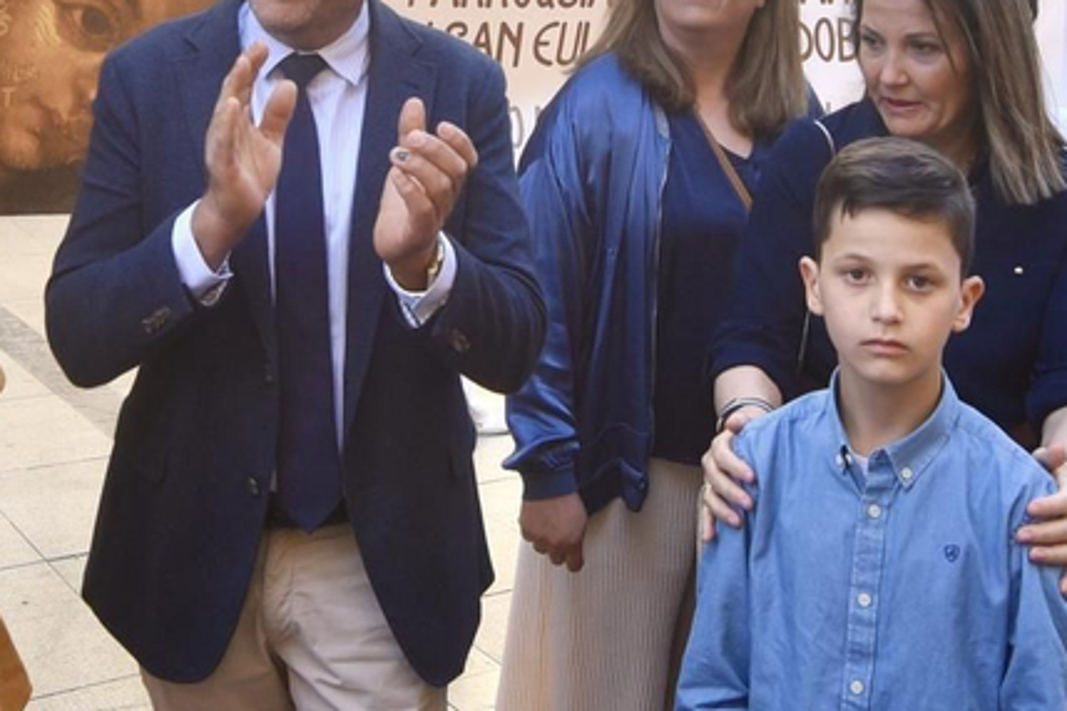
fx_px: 1660
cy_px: -62
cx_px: 440
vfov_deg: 22.8
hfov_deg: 35.5
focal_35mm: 56
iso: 560
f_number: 5.6
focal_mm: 15
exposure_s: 1/400
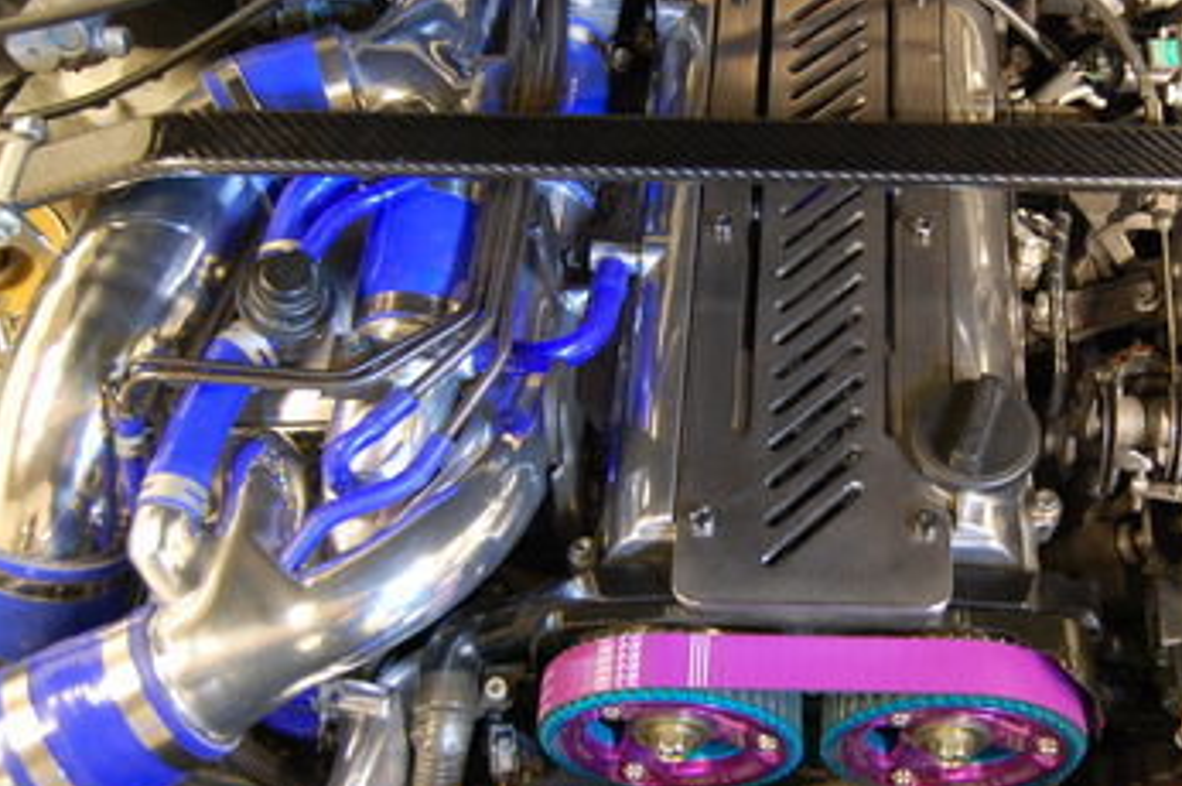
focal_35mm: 50
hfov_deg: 39.2
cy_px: 417
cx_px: 786
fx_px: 1640
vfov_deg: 26.9
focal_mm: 18
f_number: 3.5
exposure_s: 1/15
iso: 800
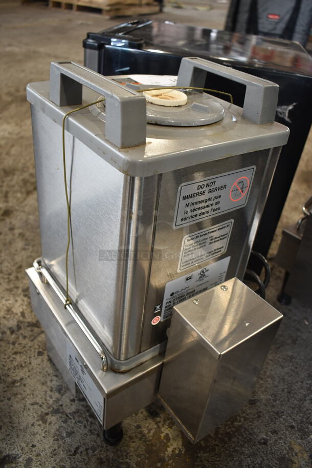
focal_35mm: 30
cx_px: 156
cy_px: 234
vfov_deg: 61.9
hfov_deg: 43.7
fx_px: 389
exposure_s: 1/30
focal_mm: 20
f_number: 3.5
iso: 360
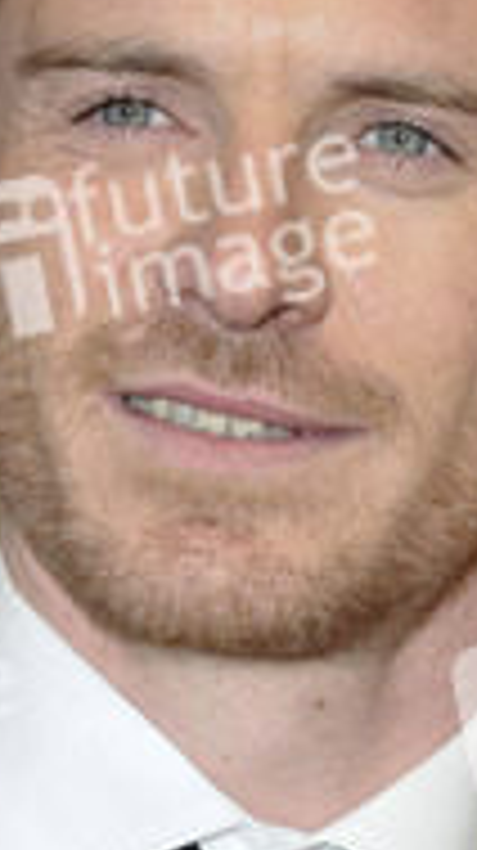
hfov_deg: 2.0
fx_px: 13885
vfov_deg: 3.5
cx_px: 277
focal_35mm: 616
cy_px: 468
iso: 320
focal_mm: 185
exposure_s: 1/200
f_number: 4.5
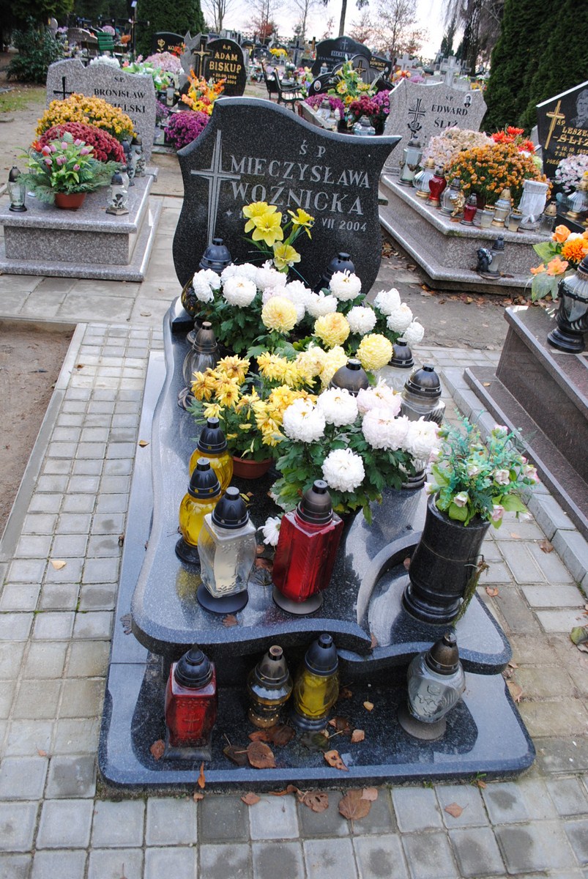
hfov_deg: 48.0
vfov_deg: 67.3
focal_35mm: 27
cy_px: 440
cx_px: 294
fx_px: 660
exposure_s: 1/80
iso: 200
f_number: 4.5
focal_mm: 18
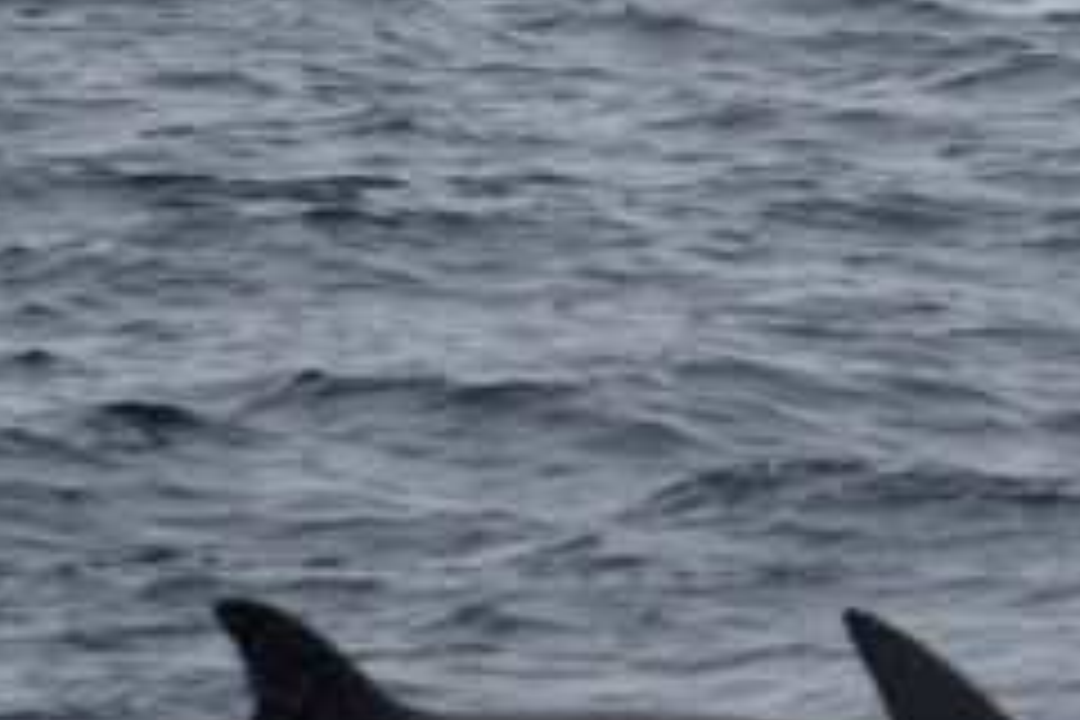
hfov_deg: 1.0
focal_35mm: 1996
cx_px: 1094
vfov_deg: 0.7
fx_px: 59875
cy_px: 43
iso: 1250
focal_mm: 600
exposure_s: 1/8000
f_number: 6.3
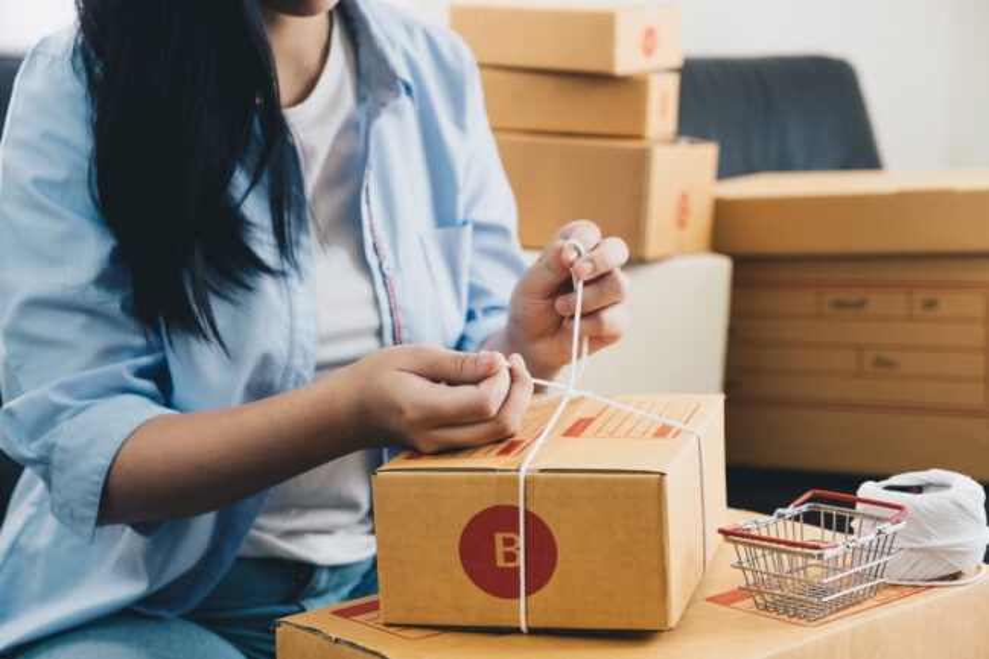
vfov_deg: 20.0
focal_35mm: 68
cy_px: 330
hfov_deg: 29.7
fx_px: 1868
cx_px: 494
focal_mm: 45.5
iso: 500
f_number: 2.8
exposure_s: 1/80
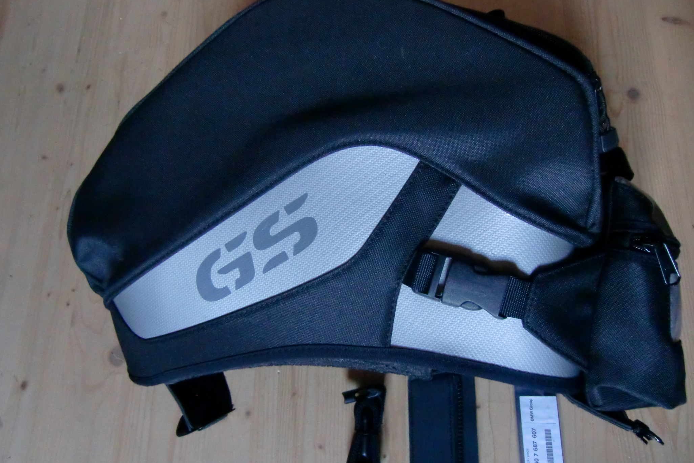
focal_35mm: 25
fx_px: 482
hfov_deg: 71.5
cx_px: 347
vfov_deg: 51.3
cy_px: 228
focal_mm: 4.3
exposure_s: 1/30
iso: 800
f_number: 3.2
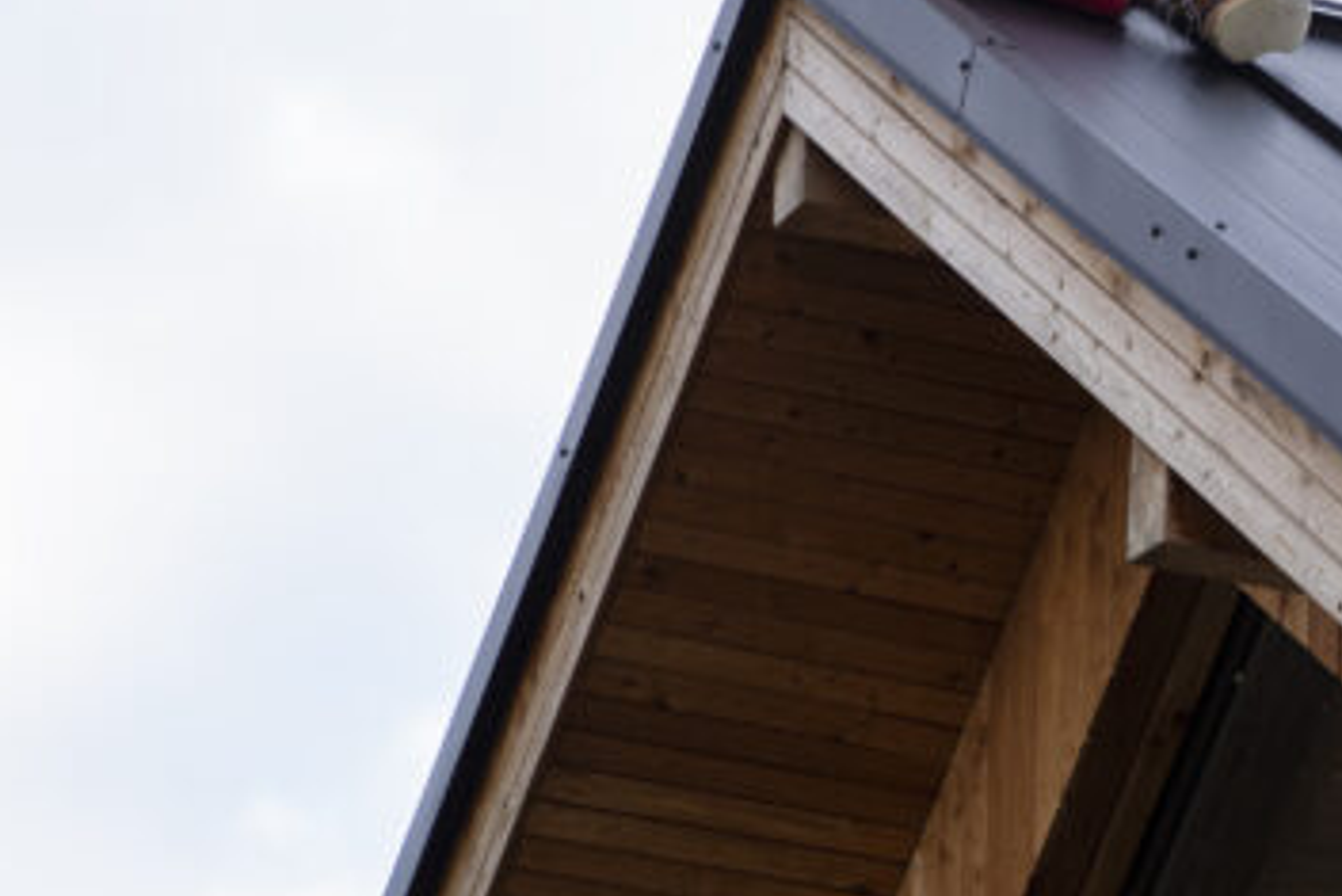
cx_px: 1384
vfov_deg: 6.3
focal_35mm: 218
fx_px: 8129
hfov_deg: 9.4
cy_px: -55
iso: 200
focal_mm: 75
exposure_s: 1/250
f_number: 3.5
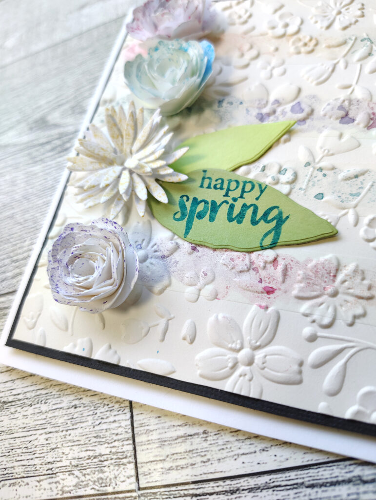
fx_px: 347
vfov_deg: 71.5
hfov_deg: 56.9
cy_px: 250
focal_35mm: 24
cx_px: 188
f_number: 1.8
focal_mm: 5.6
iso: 563
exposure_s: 1/120
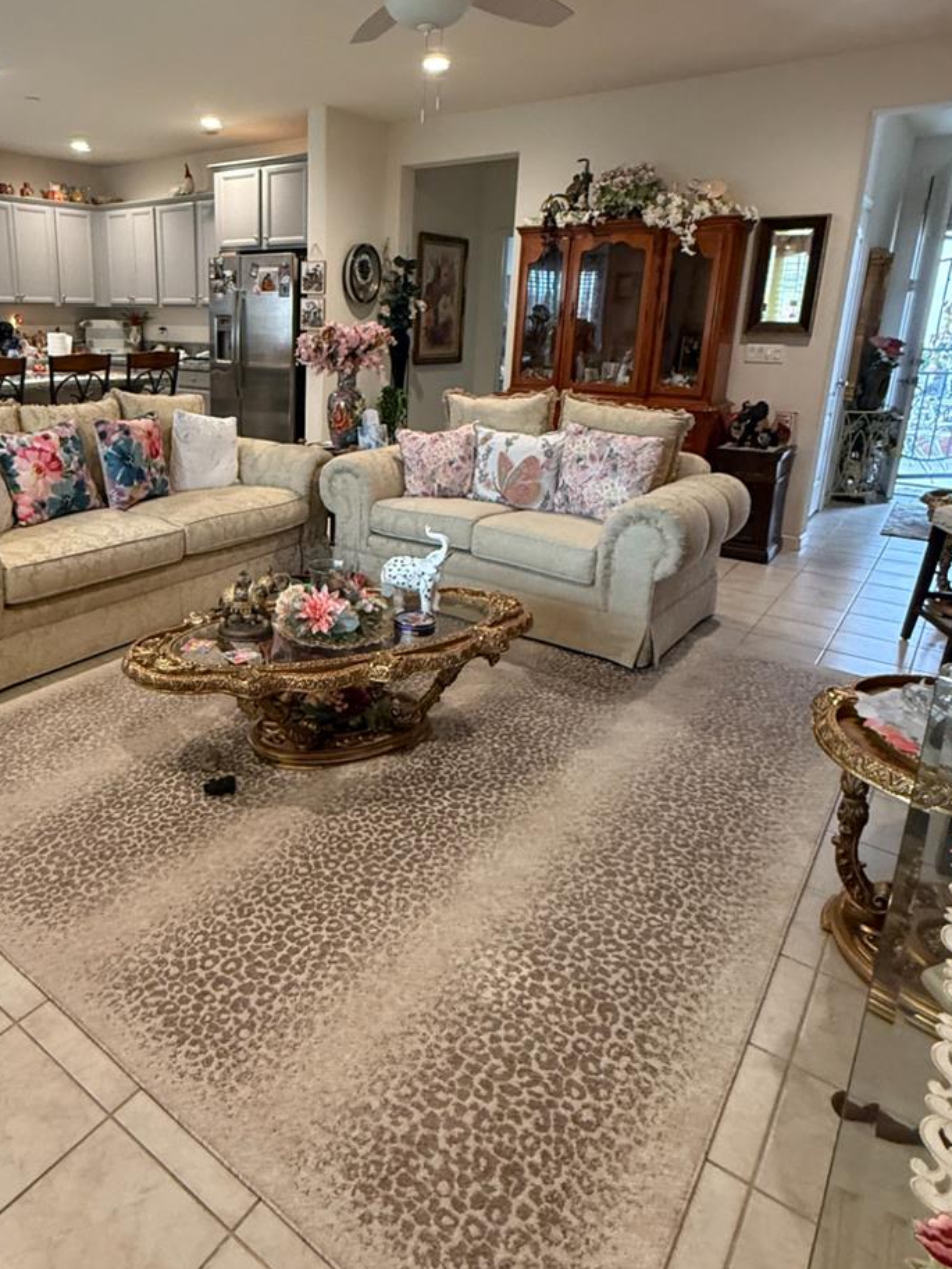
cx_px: 305
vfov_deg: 73.5
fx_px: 843
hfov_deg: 57.4
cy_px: 545
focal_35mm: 23
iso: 400
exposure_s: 1/60
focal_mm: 2.22
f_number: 2.2
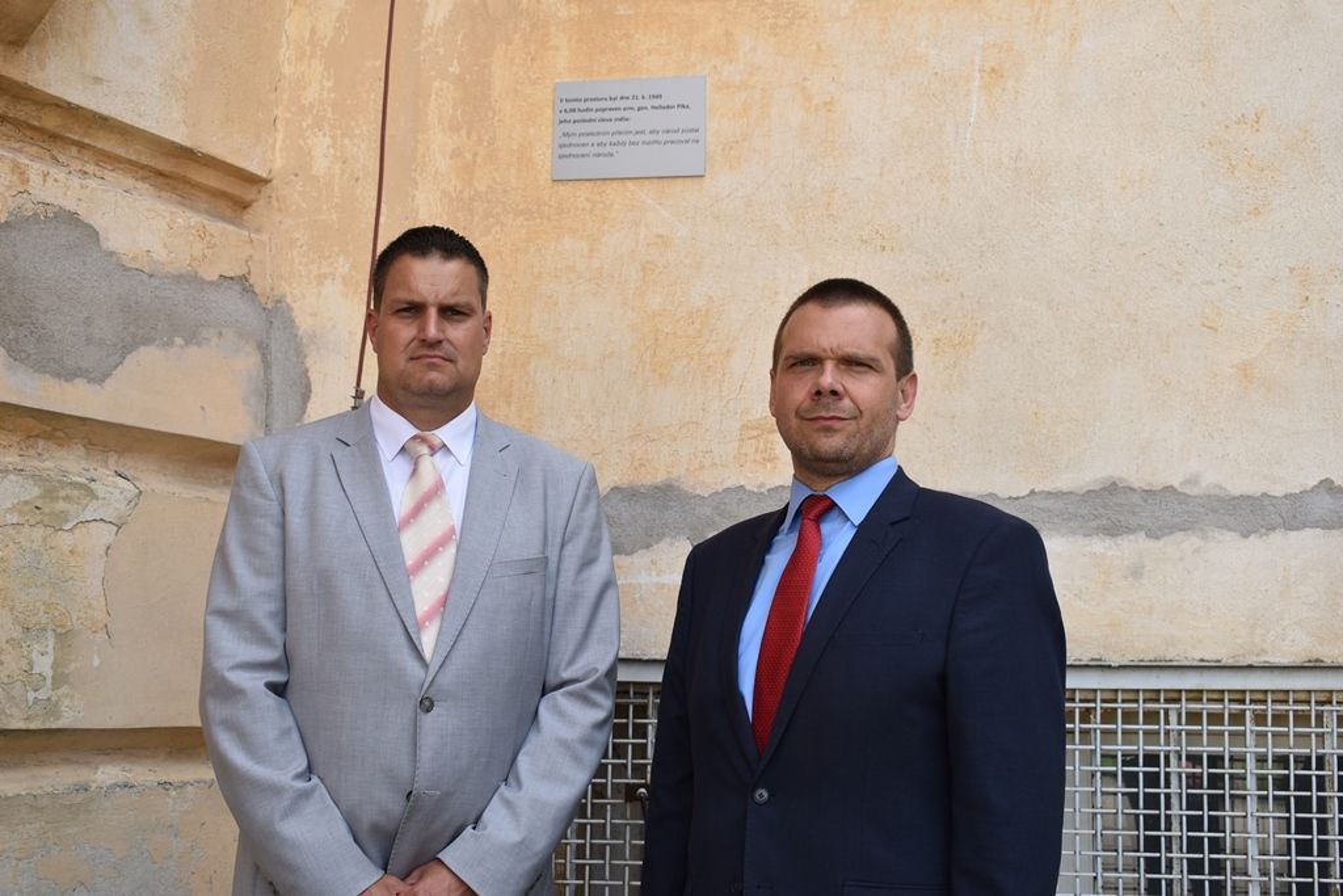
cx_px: 672
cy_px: 448
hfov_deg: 46.4
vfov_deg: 31.9
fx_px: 1567
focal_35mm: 42
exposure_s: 1/125
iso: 100
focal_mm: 28
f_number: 5.6
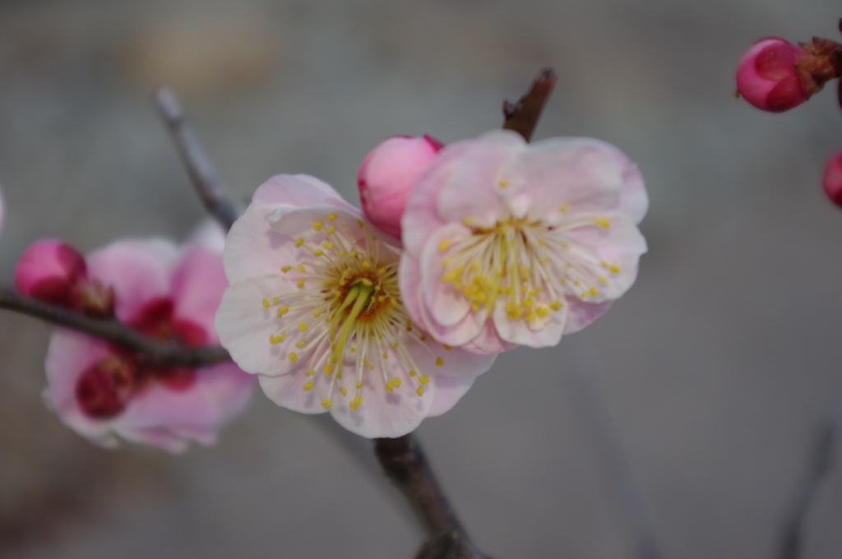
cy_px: 280
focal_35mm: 82
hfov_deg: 24.8
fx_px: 1915
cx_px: 421
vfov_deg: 16.6
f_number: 5.6
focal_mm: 55
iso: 200
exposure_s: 1/15
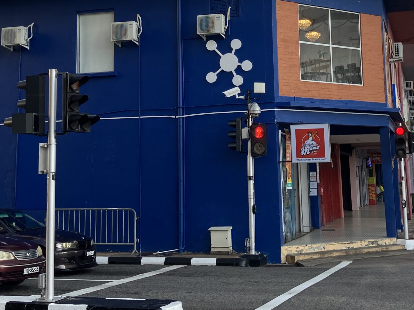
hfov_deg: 33.2
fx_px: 694
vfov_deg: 24.9
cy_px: 69
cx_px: 230
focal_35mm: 58
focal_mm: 3.99
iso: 32
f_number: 1.8
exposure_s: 1/934
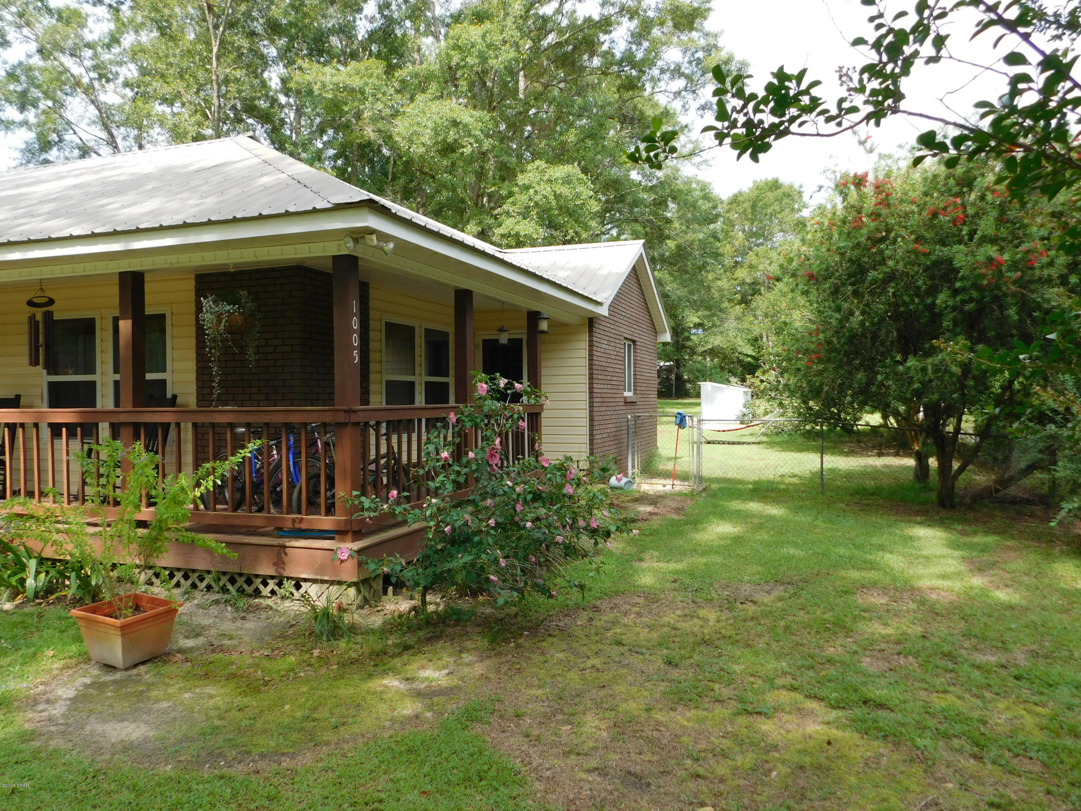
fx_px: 781
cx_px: 540
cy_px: 406
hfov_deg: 69.4
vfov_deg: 54.9
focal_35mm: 25
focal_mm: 4.5
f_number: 3.1
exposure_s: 1/640
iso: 125
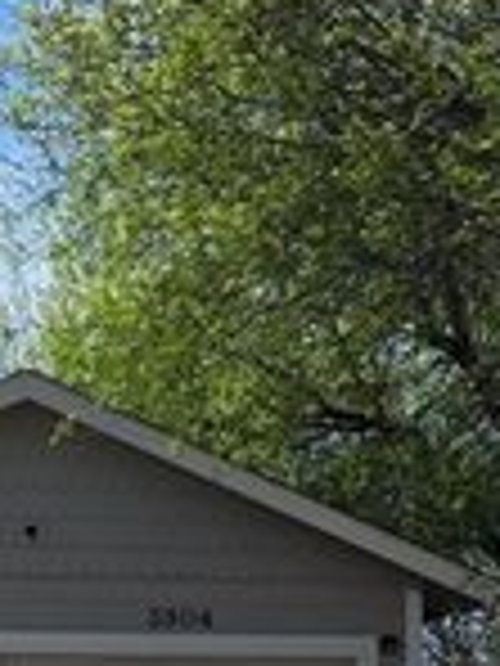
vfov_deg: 17.9
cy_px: 803
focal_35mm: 104
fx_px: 2003
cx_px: -176
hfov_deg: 13.6
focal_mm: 6.3
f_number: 1.7
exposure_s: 1/7944
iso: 80
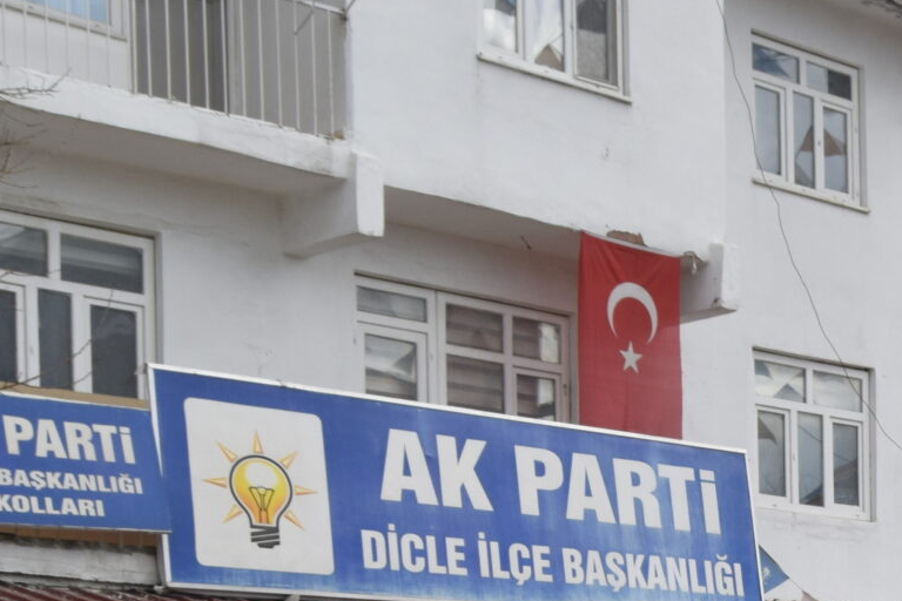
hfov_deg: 20.7
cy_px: 879
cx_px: 1169
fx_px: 2255
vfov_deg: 14.3
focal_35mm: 90
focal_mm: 18
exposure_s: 1/400
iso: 200
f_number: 10
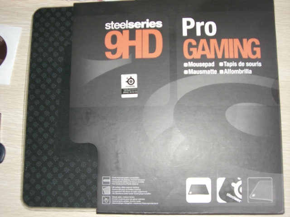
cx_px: 145
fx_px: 394
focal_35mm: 47
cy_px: 108
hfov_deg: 40.4
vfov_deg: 30.9
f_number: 3
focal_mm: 7.6
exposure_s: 1/60
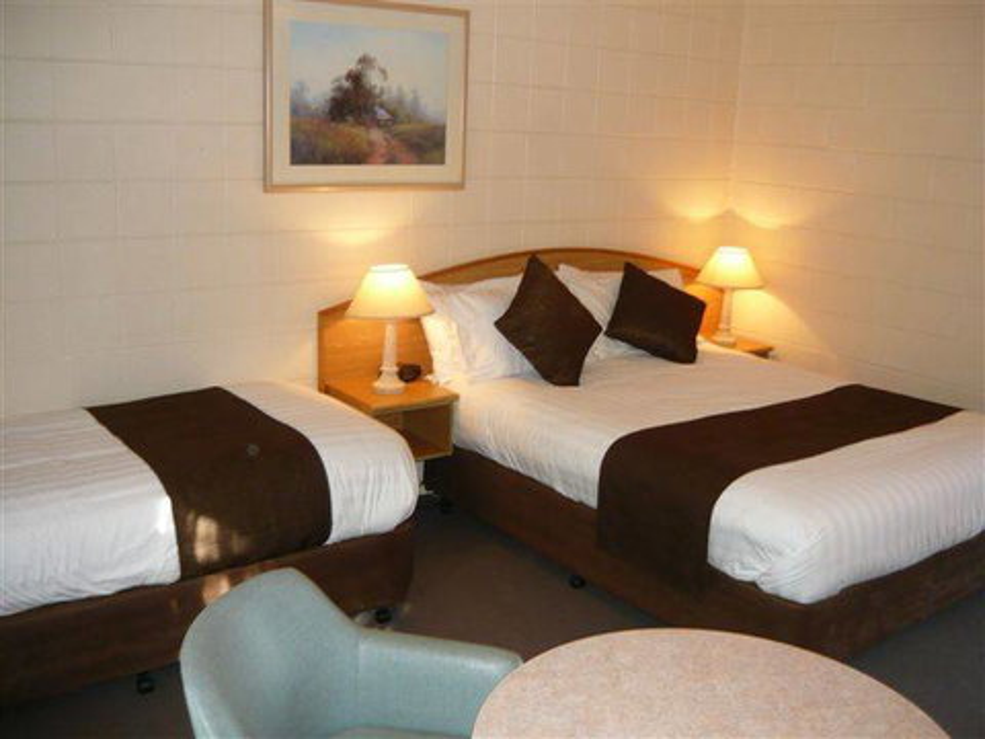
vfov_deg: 42.9
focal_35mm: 33
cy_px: 370
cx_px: 492
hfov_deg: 55.4
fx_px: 939
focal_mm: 5.5
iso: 200
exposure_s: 1/30
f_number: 2.8
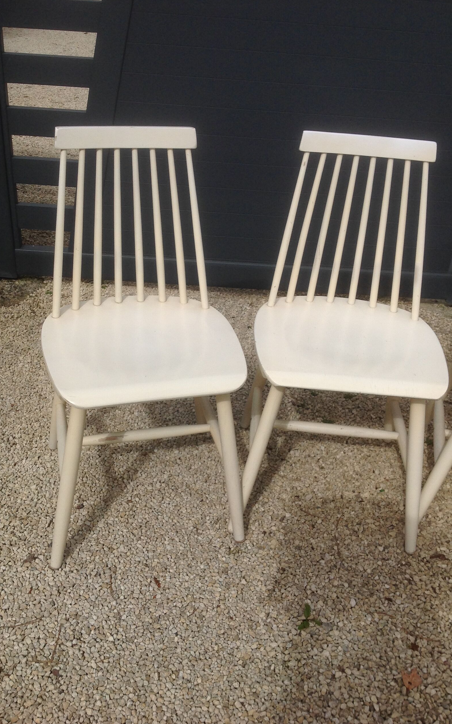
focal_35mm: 38
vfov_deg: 51.5
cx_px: 228
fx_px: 749
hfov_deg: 33.6
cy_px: 370
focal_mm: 4.28
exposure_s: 1/3030
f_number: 2.4
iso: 50
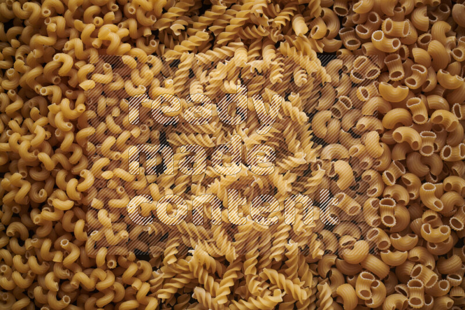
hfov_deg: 39.6
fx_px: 646
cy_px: 155
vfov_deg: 27.0
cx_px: 232
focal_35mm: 50
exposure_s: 1/100
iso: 160
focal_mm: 50
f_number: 8
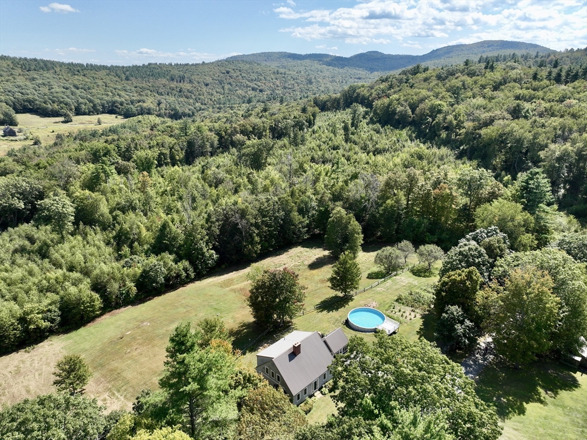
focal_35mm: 24
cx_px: 294
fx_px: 407
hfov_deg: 71.6
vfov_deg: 56.8
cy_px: 220
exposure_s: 1/2500
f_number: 2.8
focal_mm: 12.29
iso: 200
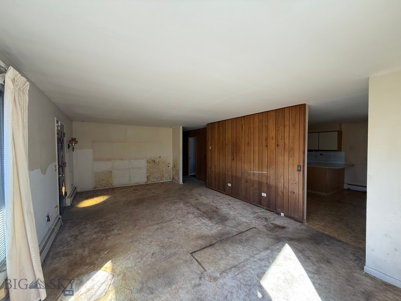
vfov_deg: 85.7
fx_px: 162
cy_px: 150
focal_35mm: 14
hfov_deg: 102.1
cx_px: 200
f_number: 2.2
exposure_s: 1/99
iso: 125
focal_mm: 2.22
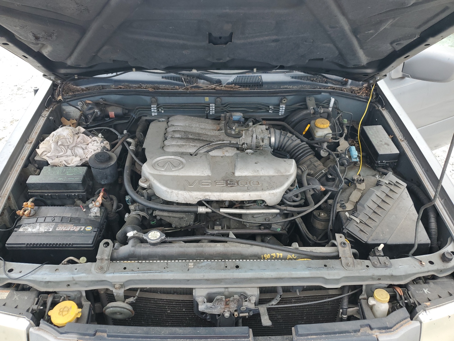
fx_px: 341
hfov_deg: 67.3
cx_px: 227
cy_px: 170
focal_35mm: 26
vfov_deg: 53.1
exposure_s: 1/455
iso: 50
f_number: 1.5
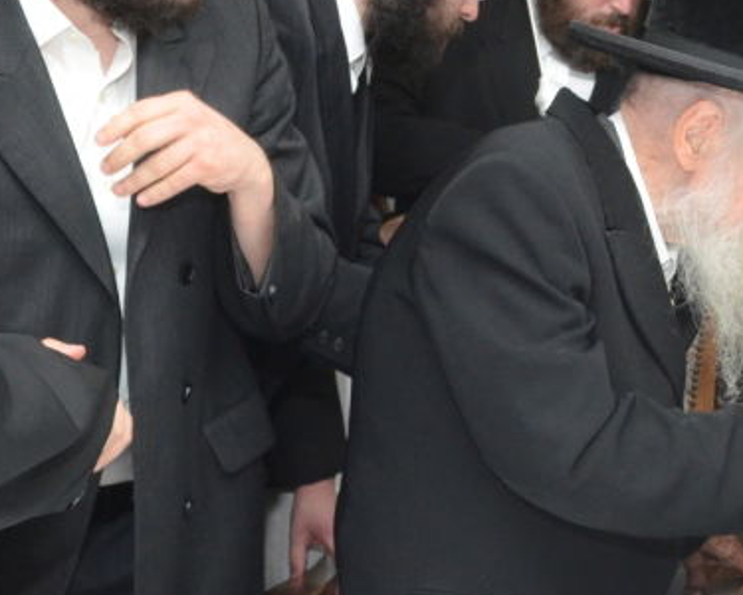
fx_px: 2023
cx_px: 890
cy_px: 232
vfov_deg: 16.7
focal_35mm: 92
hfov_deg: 19.6
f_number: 7.1
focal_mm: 24
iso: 1600
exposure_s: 1/250
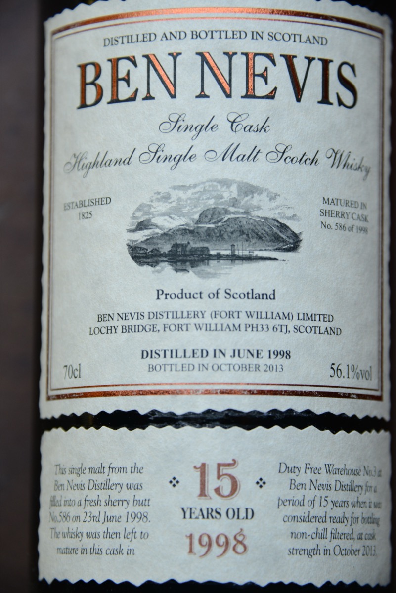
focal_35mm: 180
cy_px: 296
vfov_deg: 11.4
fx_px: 2967
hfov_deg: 7.6
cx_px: 198
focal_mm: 180
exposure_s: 1/125
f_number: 5.6
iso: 800
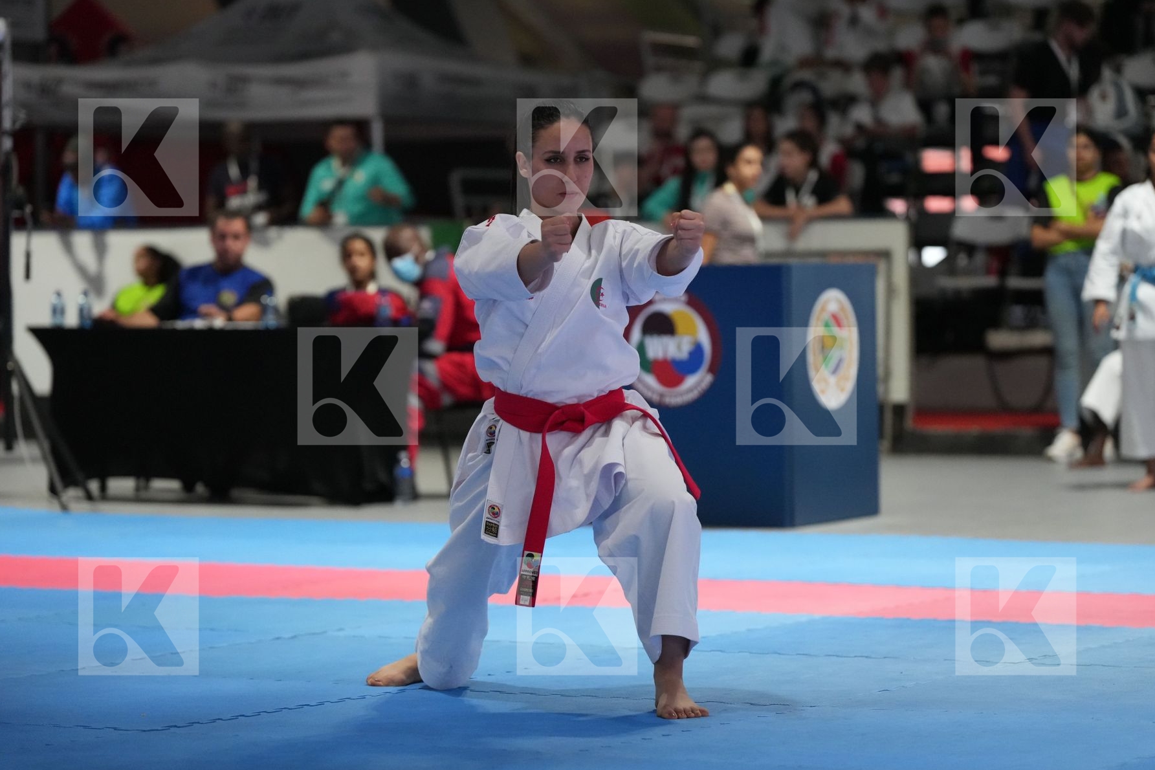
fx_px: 3850
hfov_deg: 17.1
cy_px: 386
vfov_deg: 11.4
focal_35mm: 120
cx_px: 577
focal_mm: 119
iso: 6400
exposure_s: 1/500
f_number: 2.8
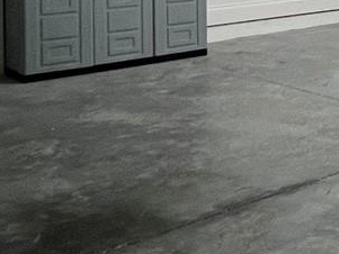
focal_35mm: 69
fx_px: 676
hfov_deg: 22.1
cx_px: 539
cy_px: -75
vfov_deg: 19.7
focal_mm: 1.57
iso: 160
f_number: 1.8
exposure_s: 1/60
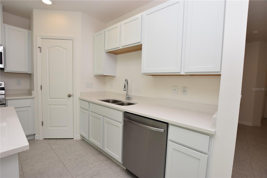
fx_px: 111
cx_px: 134
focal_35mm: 15
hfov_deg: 100.4
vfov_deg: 77.3
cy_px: 89
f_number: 5.6
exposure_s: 1/125
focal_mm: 10
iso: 125
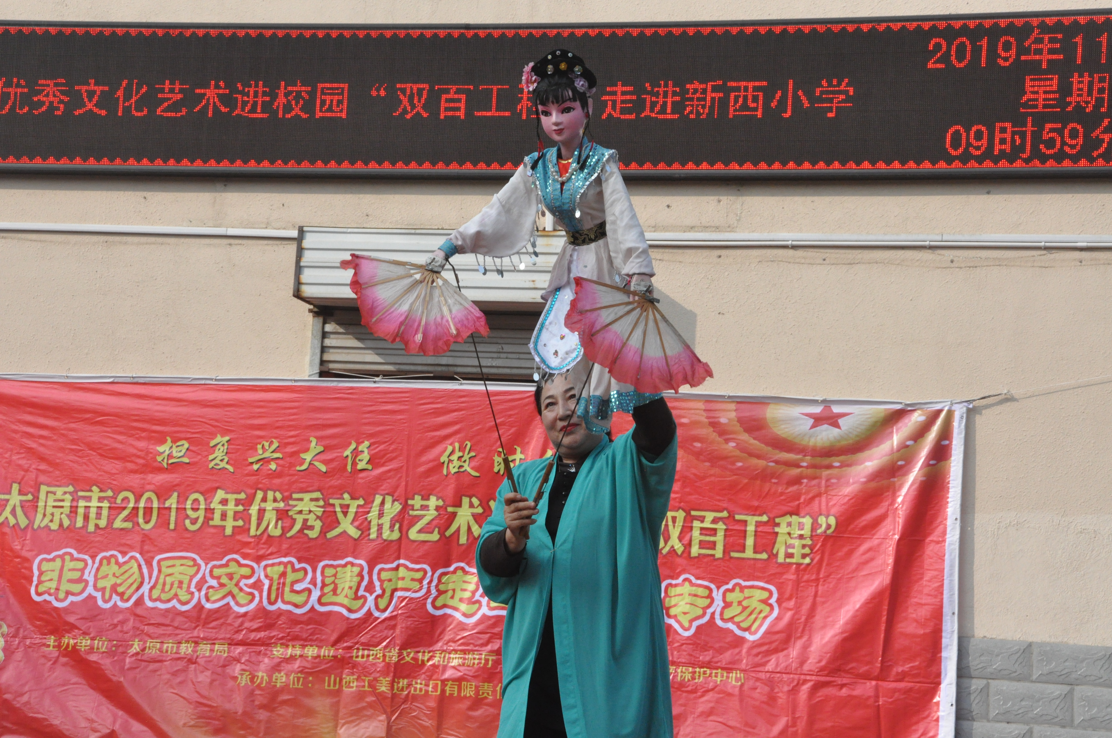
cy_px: 369
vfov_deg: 14.7
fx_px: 2869
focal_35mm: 93
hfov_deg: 21.9
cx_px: 556
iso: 1600
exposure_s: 1/800
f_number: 14
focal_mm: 62
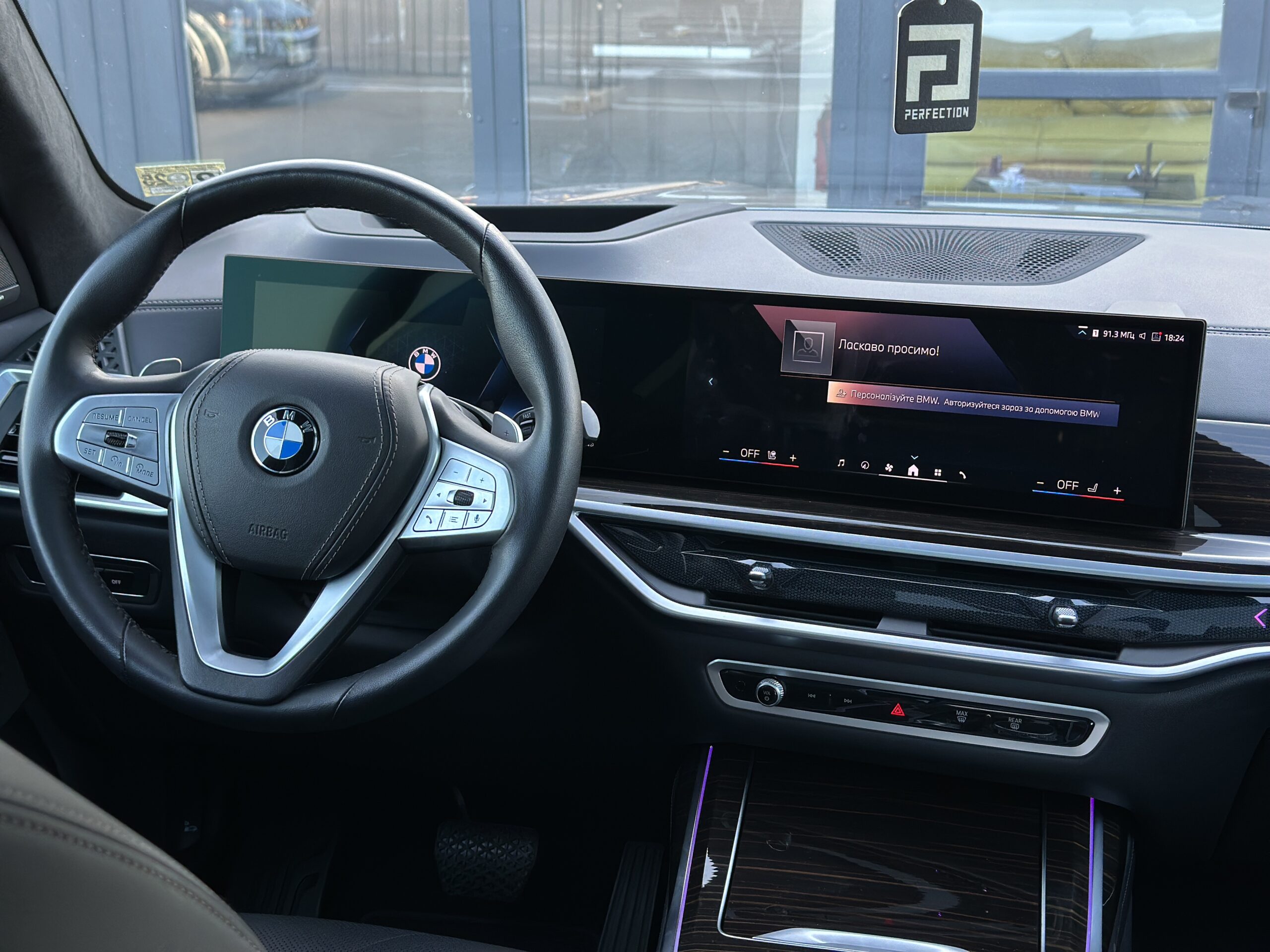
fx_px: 1761
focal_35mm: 48
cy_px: 476
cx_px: 635
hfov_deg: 39.7
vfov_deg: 30.3
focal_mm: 6.86
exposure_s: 1/121
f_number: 1.78
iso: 100
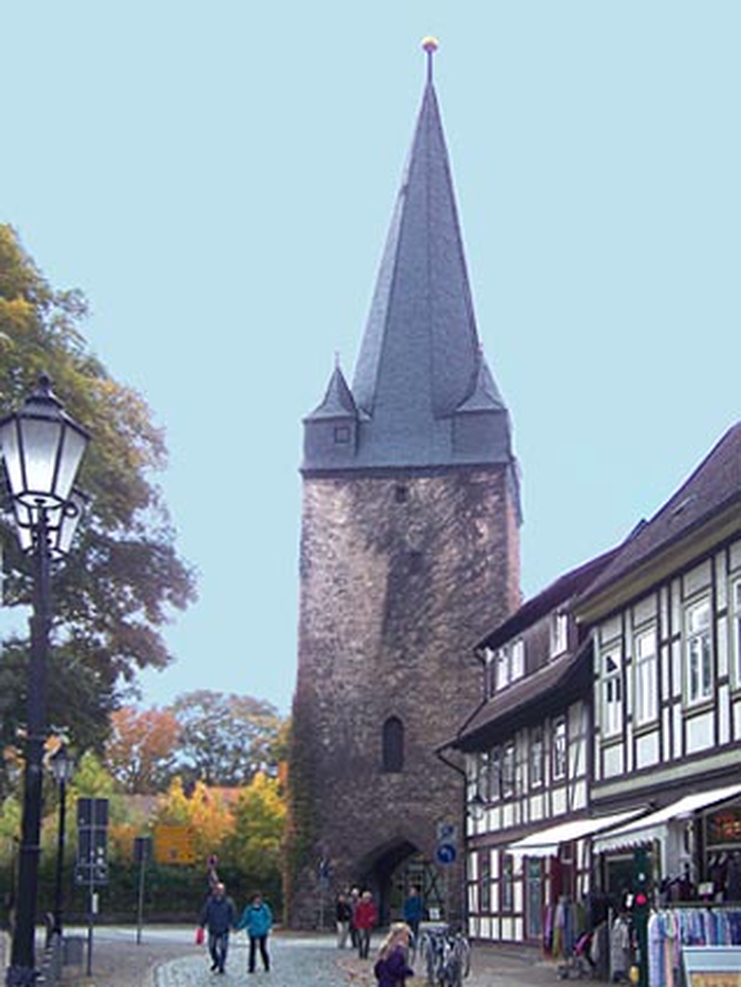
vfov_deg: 49.0
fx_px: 1084
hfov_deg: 37.7
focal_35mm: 38
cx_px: 370
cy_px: 494
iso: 64
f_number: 2.8
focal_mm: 6.3
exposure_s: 1/250
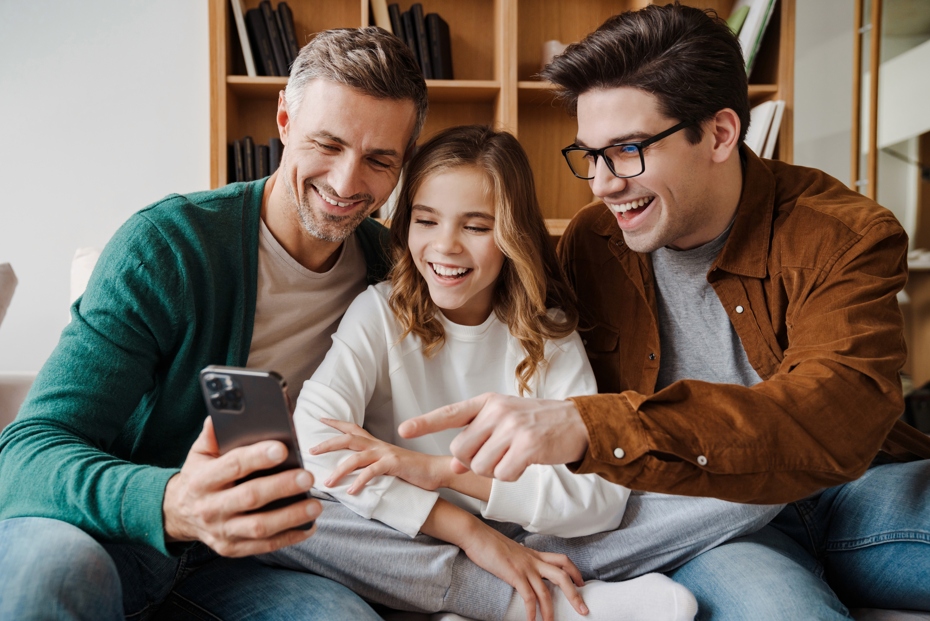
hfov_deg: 53.1
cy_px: 310
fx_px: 930
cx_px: 465
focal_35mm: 36
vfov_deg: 36.9
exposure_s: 1/160
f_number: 4
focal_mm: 36
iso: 640
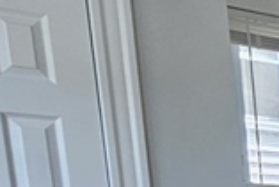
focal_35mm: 88
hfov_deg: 14.2
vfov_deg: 13.3
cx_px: 691
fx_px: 683
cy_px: 381
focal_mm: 2.2
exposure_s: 1/120
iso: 80
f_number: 2.2
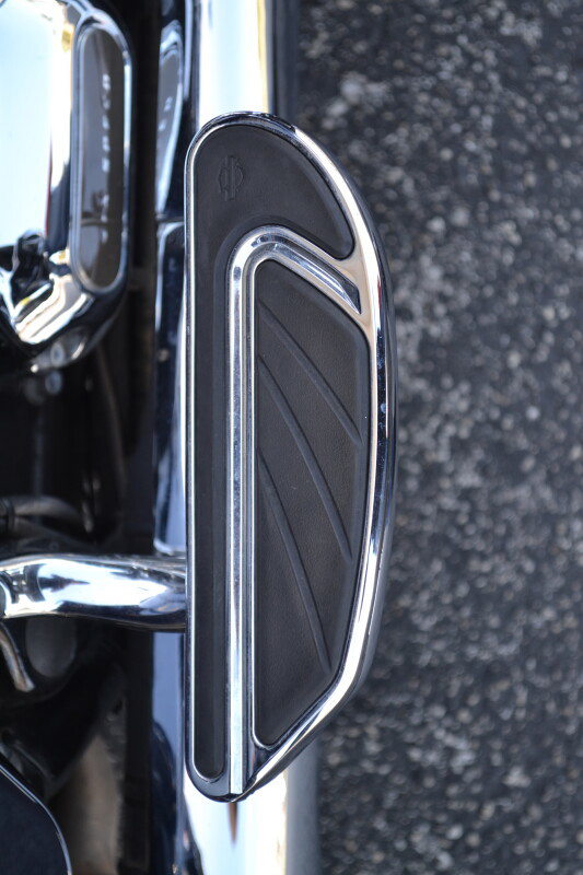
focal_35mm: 82
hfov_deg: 16.5
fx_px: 2005
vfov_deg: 24.6
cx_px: 292
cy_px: 438
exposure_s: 1/125
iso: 400
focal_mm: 55
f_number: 5.6
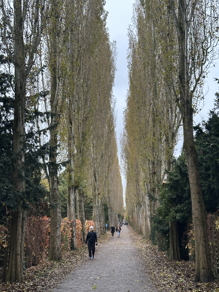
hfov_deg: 29.7
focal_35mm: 49
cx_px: 112
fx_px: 413
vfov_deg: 38.9
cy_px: 147
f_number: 1.78
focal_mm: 6.86
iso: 80
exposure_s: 1/64
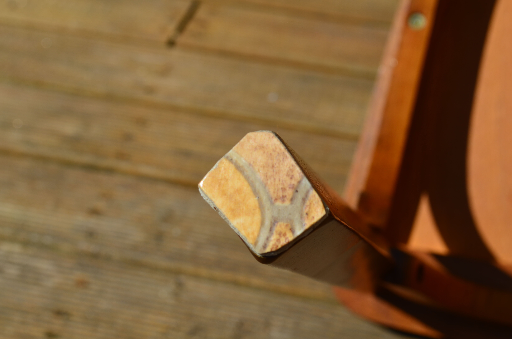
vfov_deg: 16.5
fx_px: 1171
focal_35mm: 82
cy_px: 170
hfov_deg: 24.7
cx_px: 256
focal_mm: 55
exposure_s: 1/200
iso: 100
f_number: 13
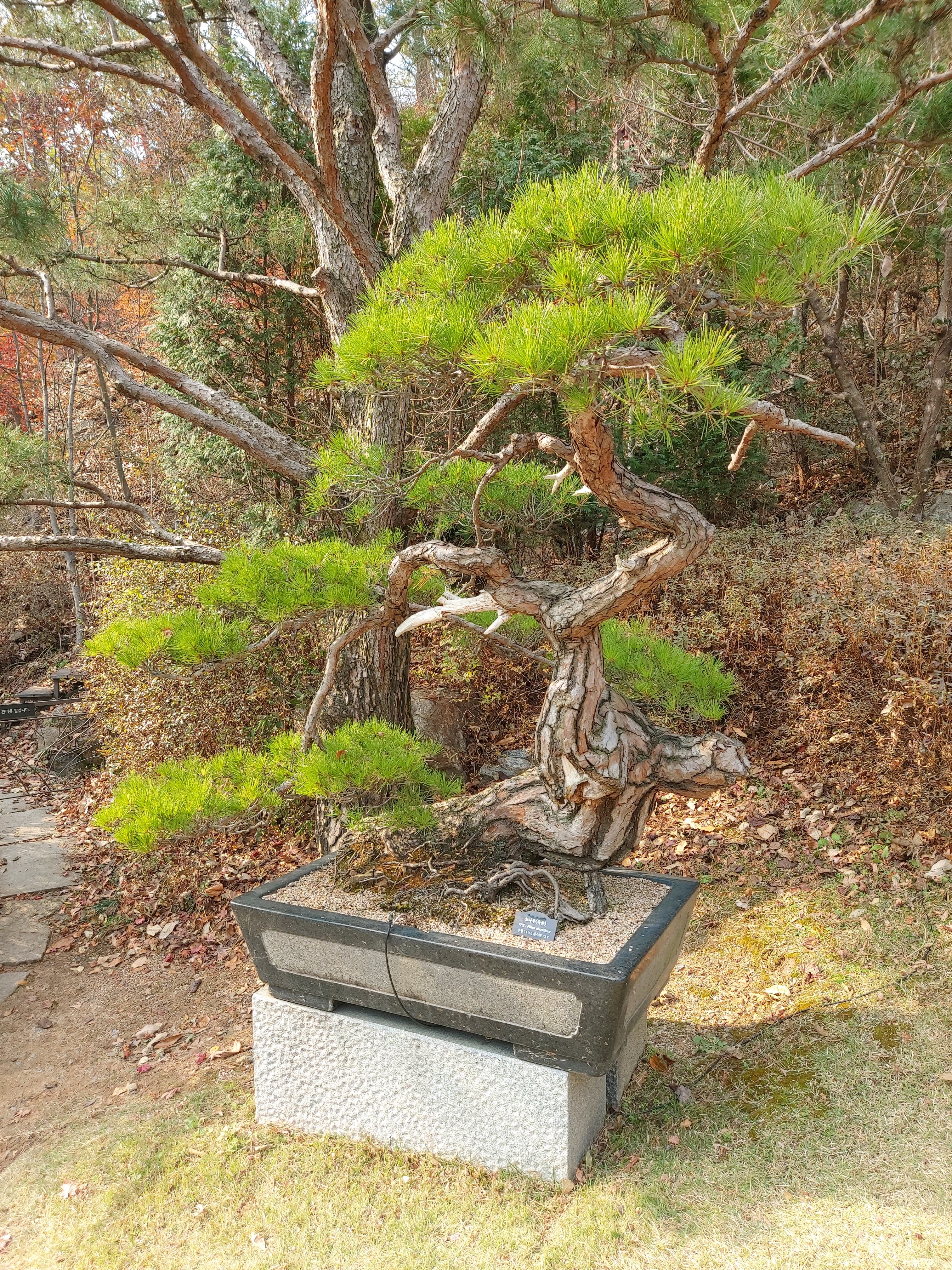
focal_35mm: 25
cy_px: 635
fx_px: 917
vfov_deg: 69.4
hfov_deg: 54.9
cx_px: 476
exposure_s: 1/236
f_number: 2
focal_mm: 4.58
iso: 50
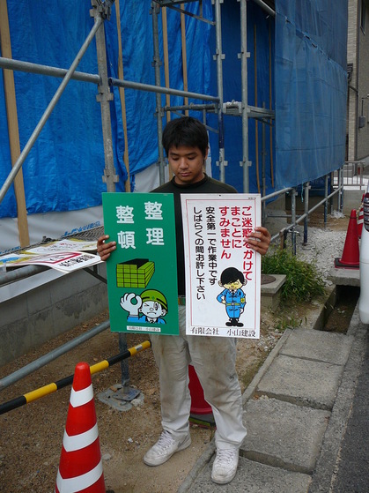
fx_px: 498
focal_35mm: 35
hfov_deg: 40.7
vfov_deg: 52.6
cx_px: 184
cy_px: 246
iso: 80
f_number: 2.8
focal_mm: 5.2
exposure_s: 1/100
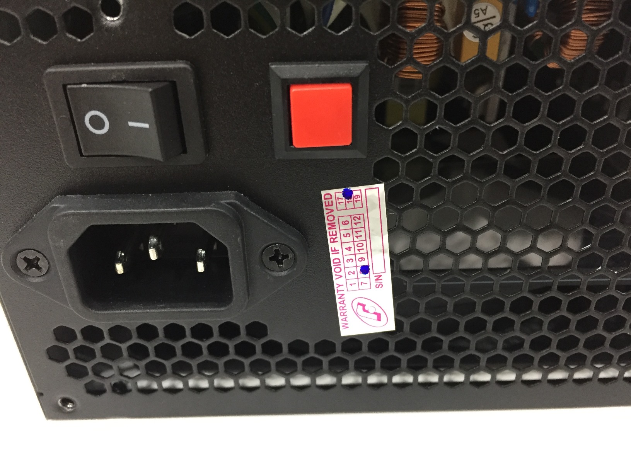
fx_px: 529
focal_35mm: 29
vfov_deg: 48.2
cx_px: 316
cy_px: 236
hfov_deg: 61.7
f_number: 2.2
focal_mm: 4.15
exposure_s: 1/24
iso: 250
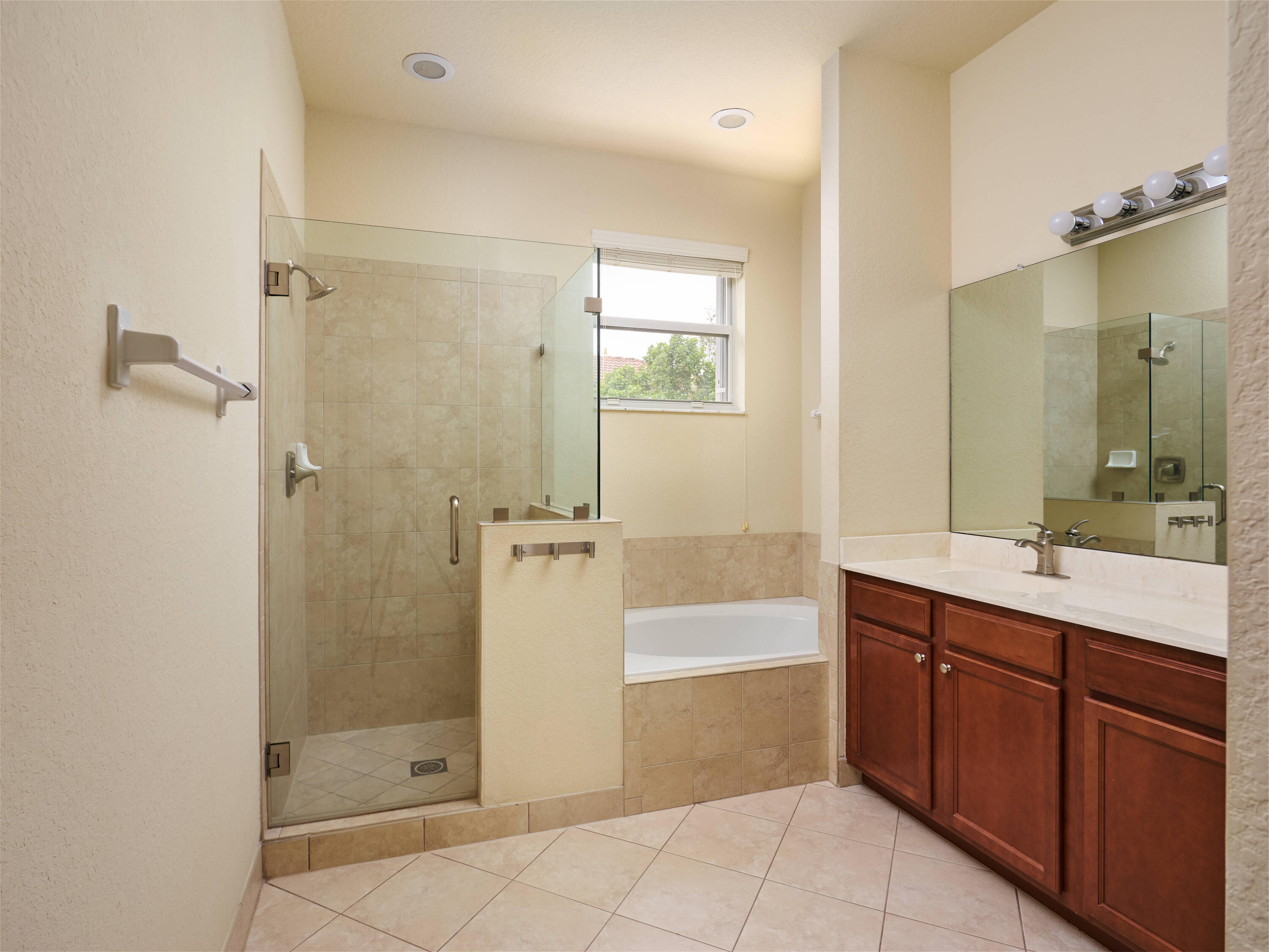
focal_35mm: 18
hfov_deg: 87.7
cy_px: 476
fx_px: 660
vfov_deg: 71.6
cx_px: 634
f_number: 4.5
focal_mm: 9
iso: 100
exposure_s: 1/250
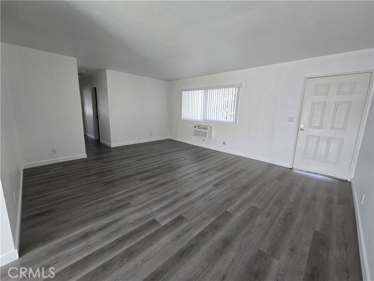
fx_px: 140
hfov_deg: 106.2
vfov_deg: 89.9
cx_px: 187
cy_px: 140
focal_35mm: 13
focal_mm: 2.2
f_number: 2.2
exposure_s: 1/60
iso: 160
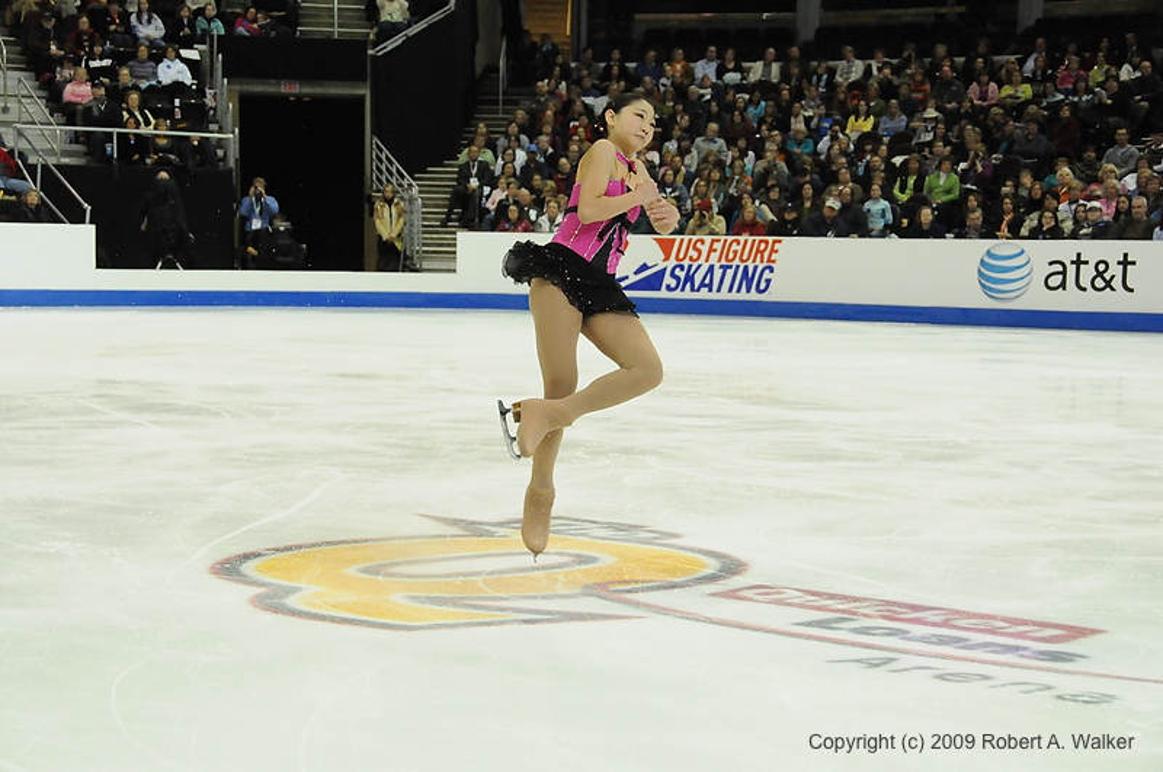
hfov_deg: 26.0
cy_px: 386
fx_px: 2516
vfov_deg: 17.4
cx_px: 582
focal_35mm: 78
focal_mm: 52
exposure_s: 1/800
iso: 3200
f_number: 5.6
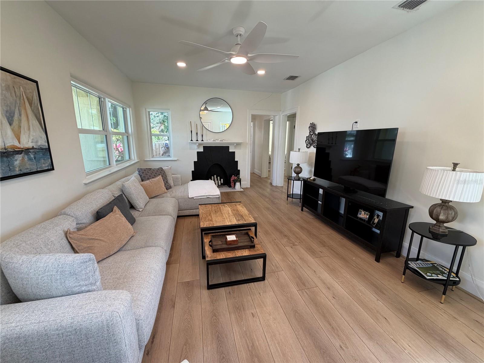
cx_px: 242
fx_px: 196
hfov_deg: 102.1
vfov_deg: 85.7
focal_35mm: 14
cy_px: 182
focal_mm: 2.22
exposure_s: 1/120
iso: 125
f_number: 2.2
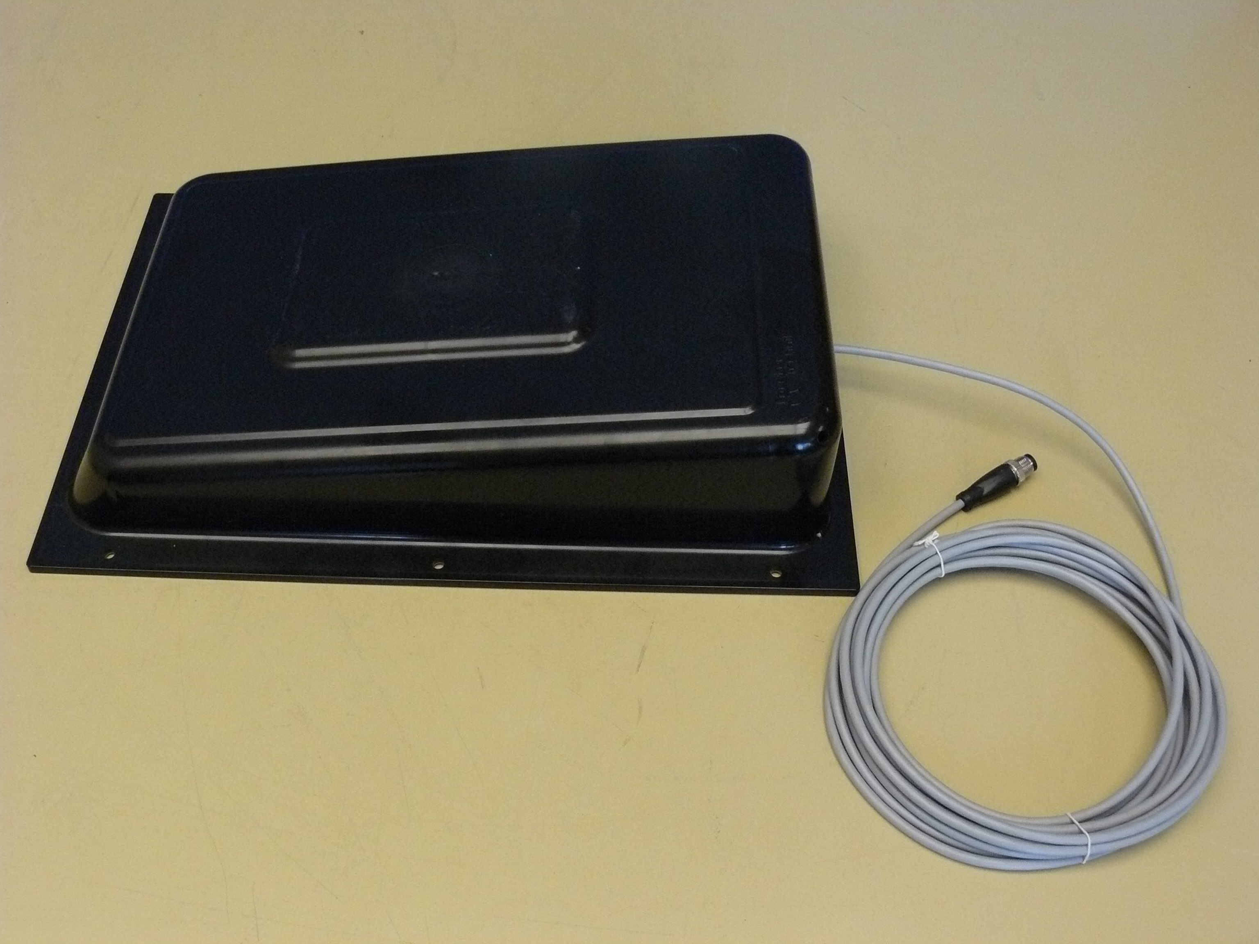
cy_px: 472
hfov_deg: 51.4
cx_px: 630
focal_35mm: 36
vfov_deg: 39.7
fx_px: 1309
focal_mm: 6
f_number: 4
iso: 400
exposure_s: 1/160
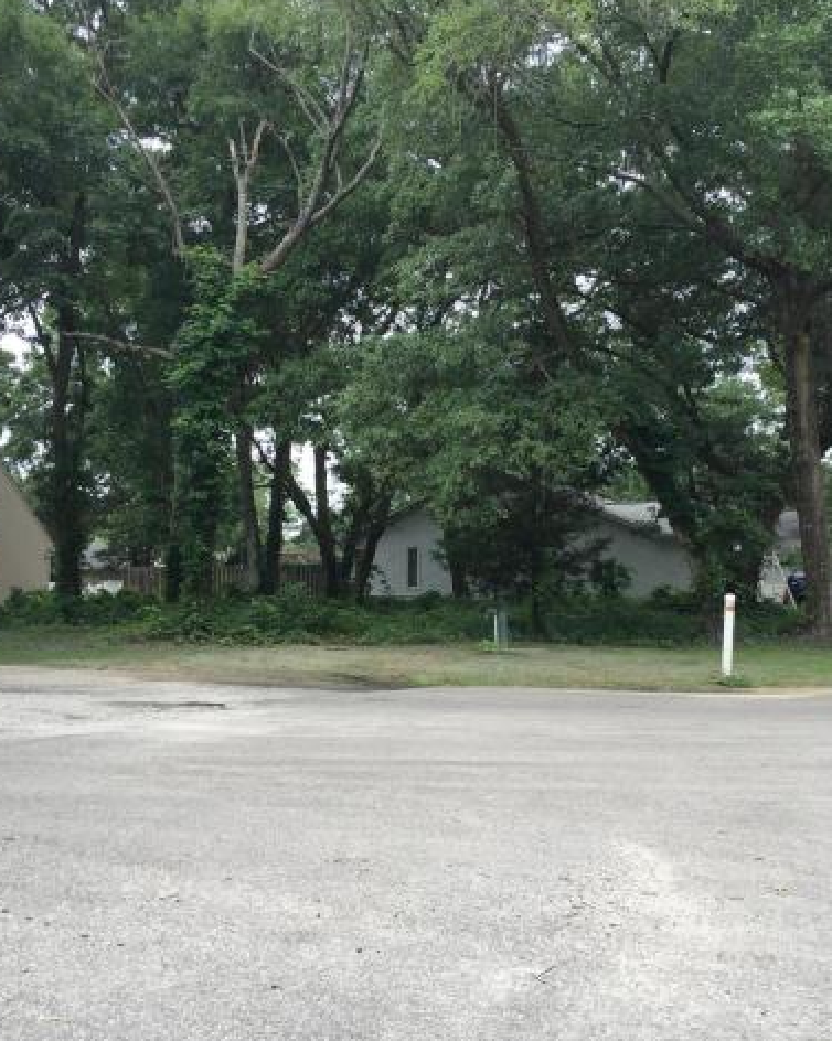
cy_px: 536
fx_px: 1109
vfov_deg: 50.3
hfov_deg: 41.1
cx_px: 393
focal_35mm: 36
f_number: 2.2
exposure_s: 1/274
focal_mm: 4.15
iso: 25
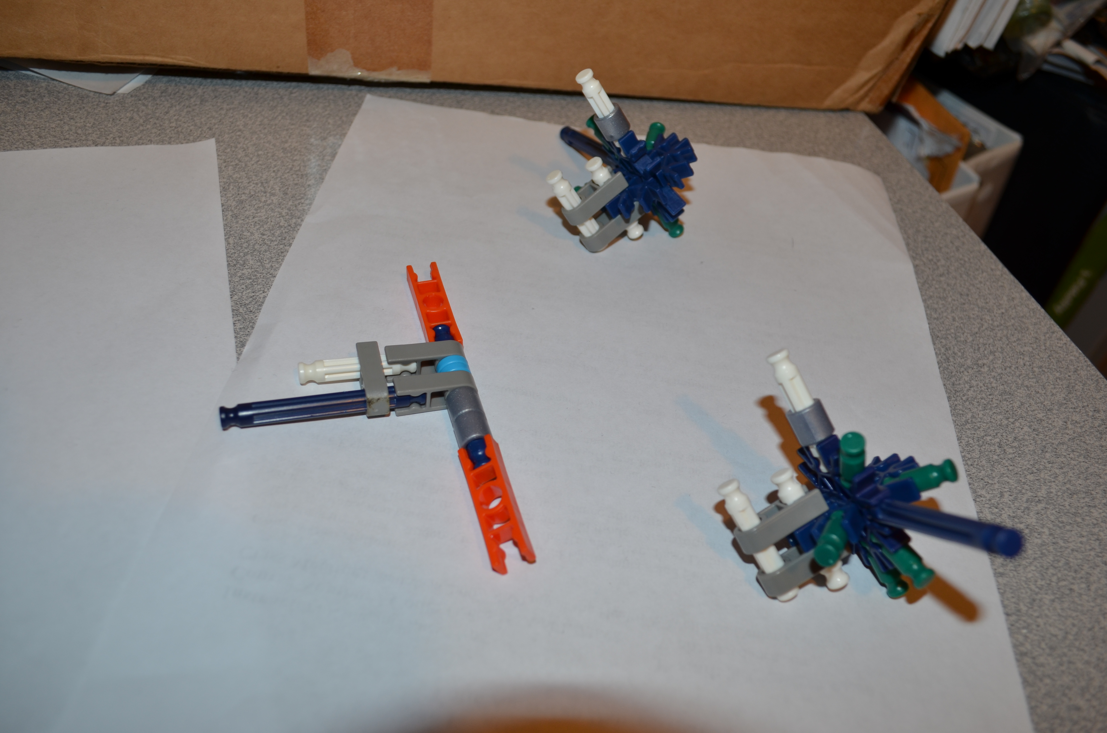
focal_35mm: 30
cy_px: 366
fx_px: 921
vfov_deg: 43.4
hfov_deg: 62.0
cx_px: 554
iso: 200
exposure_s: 1/30
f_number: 5.6
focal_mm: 20
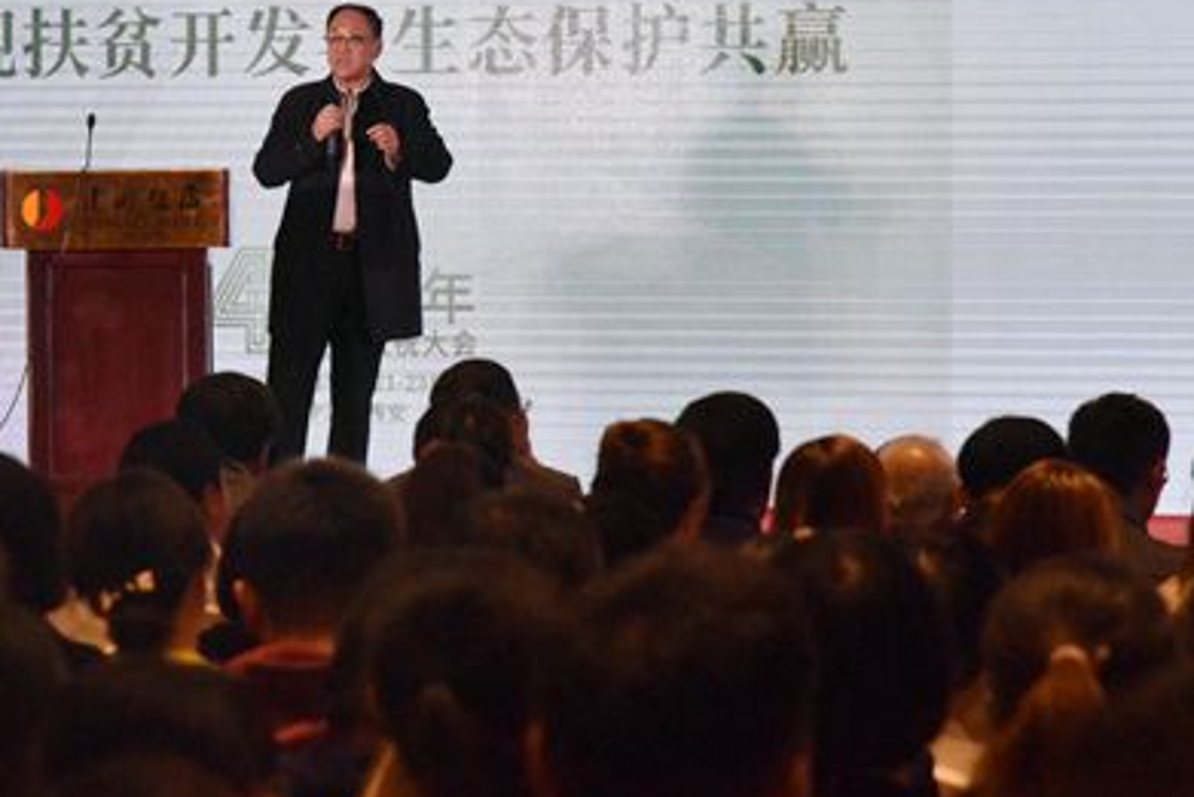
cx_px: 599
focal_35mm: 184
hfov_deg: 11.2
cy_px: 226
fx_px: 6105
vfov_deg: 7.5
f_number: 8
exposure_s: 1/500
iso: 6400
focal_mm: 120
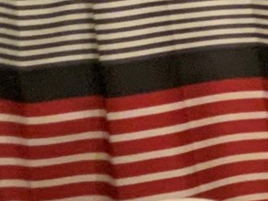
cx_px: 778
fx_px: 1479
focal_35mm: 191
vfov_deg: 7.7
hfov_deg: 8.7
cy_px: 203
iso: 250
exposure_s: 1/60
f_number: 1.8
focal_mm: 3
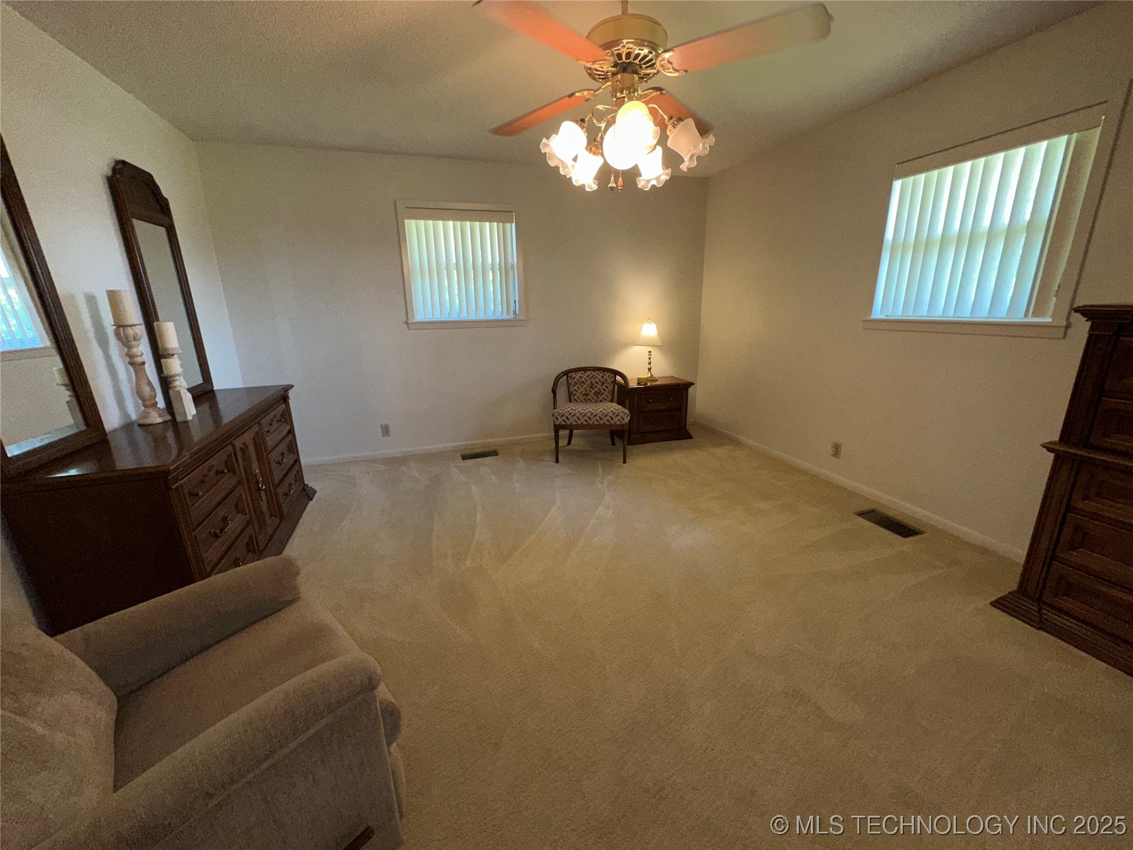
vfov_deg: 85.7
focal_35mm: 14
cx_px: 566
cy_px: 425
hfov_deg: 102.1
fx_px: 458
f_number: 2.2
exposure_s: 1/120
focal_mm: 2.22
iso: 80
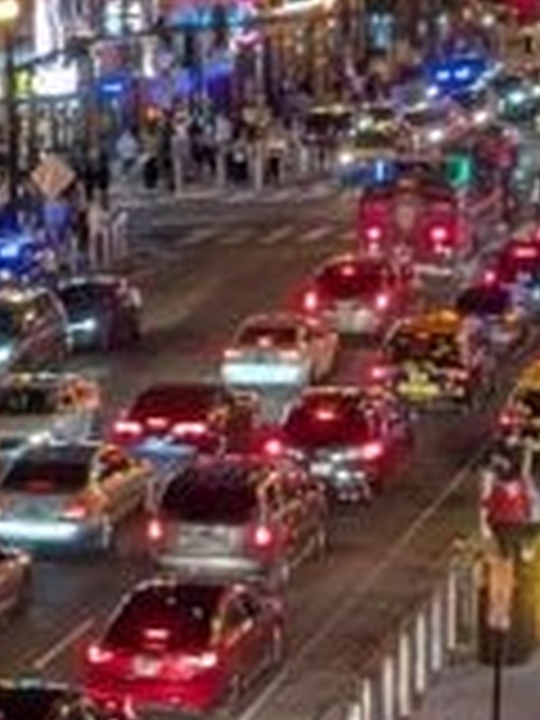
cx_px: -268
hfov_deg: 9.4
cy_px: 711
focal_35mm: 154
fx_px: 3203
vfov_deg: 12.7
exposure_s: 1/60
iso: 145
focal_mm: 6.9
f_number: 1.68
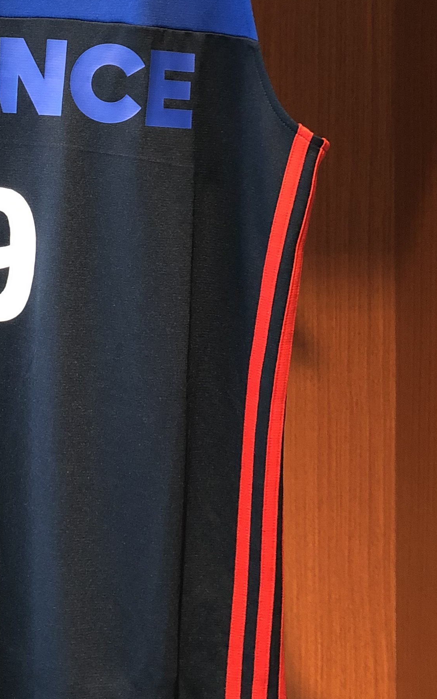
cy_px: 102
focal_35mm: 67
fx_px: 1277
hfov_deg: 18.9
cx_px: 7
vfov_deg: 29.6
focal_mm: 3.99
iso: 80
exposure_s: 1/15
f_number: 1.8
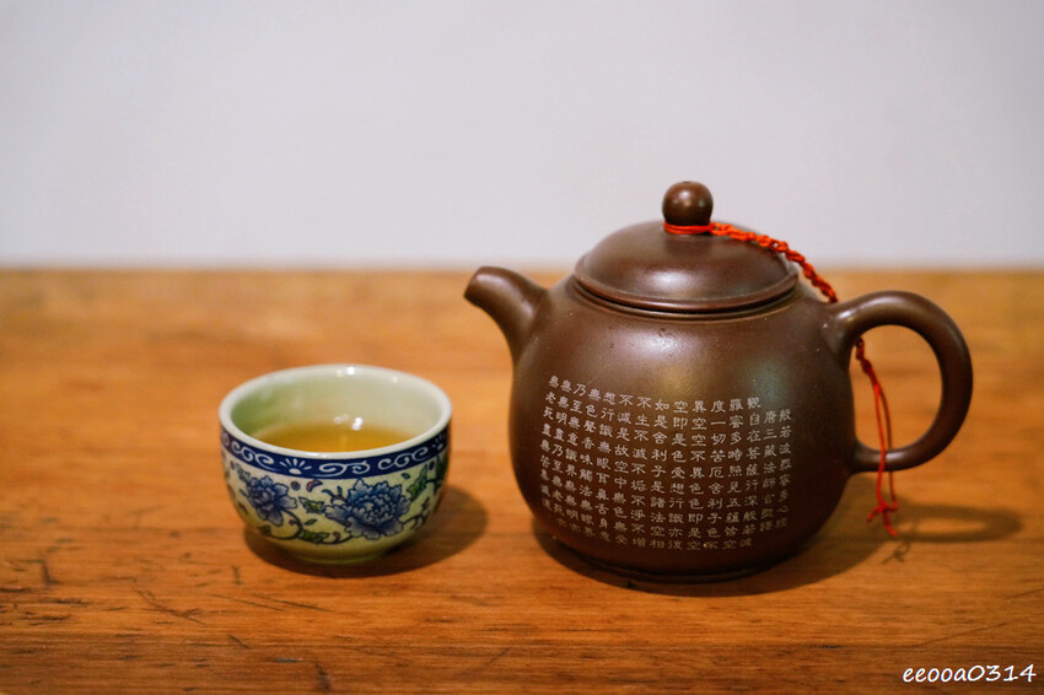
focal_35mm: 86
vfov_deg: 15.9
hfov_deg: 23.7
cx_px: 522
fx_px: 2493
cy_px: 348
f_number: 4
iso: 3200
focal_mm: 86
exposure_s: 1/100
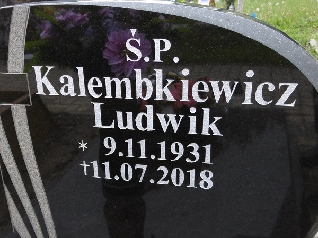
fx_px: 220
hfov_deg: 71.6
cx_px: 159
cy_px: 119
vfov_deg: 56.7
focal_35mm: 24
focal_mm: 4.3
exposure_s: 1/125
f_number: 3.1
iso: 100
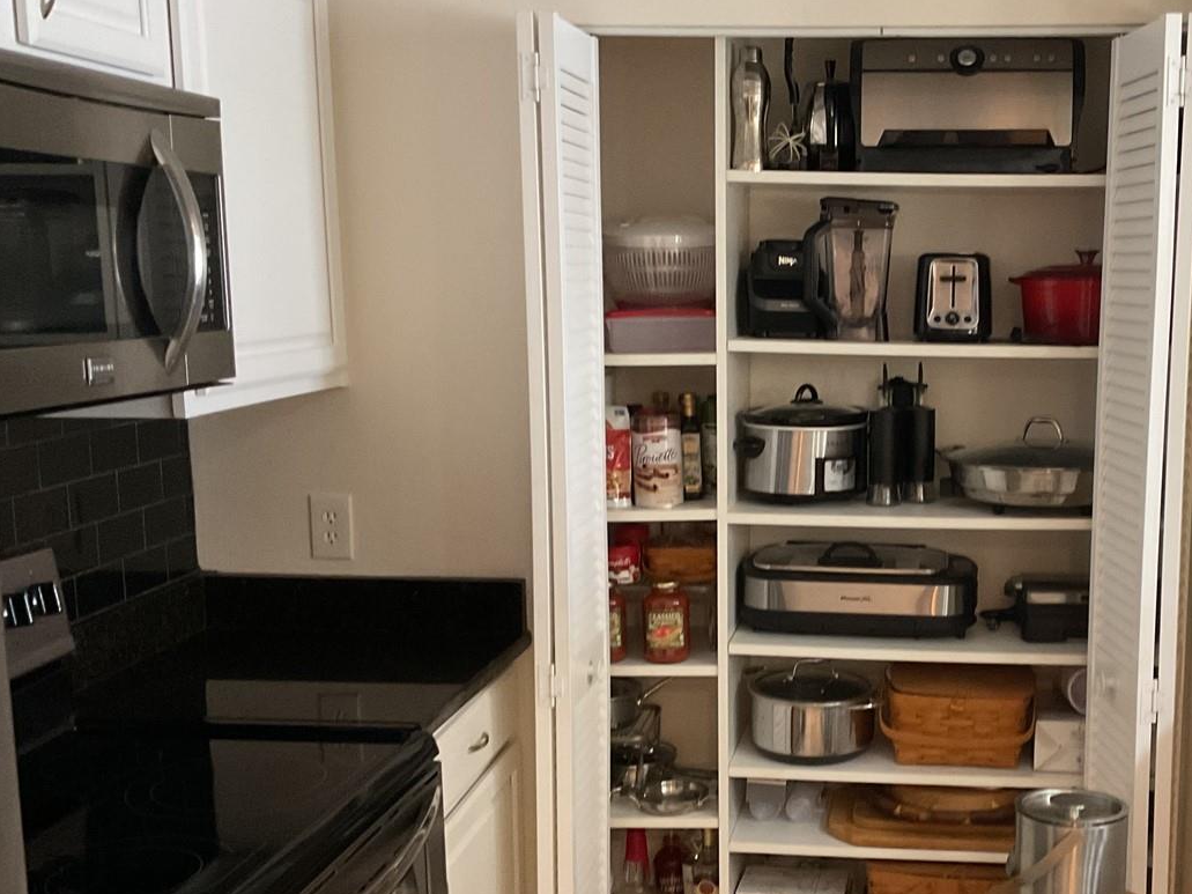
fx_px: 1549
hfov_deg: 41.1
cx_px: 866
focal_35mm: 45
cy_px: 522
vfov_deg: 32.1
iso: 200
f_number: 1.8
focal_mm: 3
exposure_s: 1/40
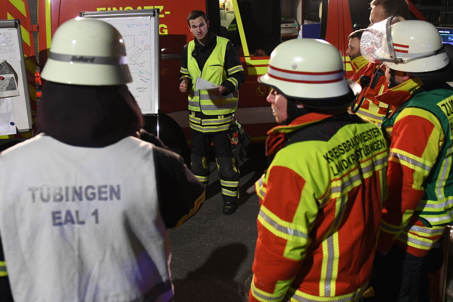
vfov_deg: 36.9
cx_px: 226
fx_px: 453
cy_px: 151
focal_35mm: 36
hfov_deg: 53.1
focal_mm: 24
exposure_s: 1/60
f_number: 3.2
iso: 3200
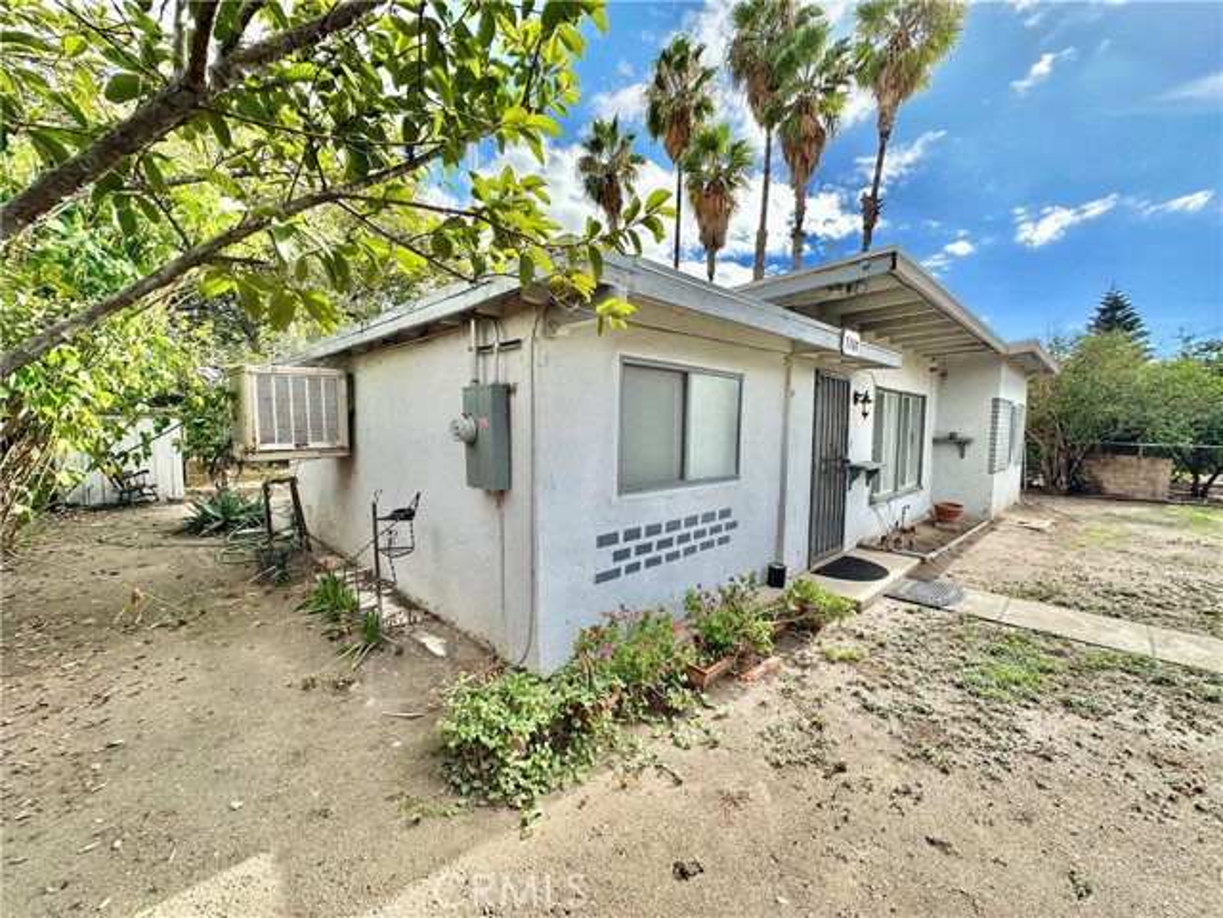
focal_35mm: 14
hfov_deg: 102.1
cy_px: 459
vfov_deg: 85.7
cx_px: 612
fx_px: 495
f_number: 2.2
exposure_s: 1/759
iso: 40
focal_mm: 2.22
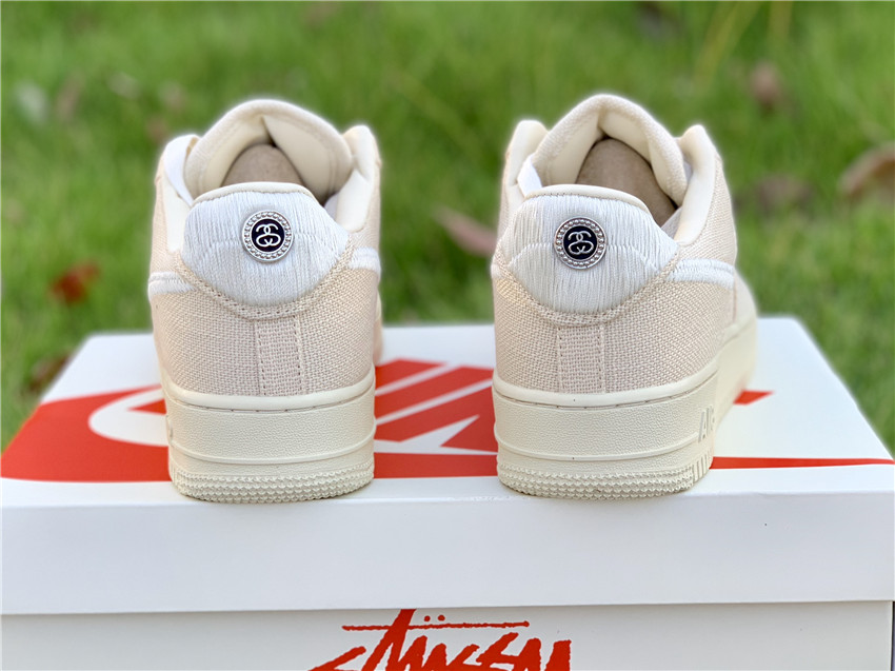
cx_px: 448
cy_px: 336
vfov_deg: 28.0
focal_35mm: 52
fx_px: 1344
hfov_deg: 36.8
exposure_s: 1/122
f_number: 2.4
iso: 16
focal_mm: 6
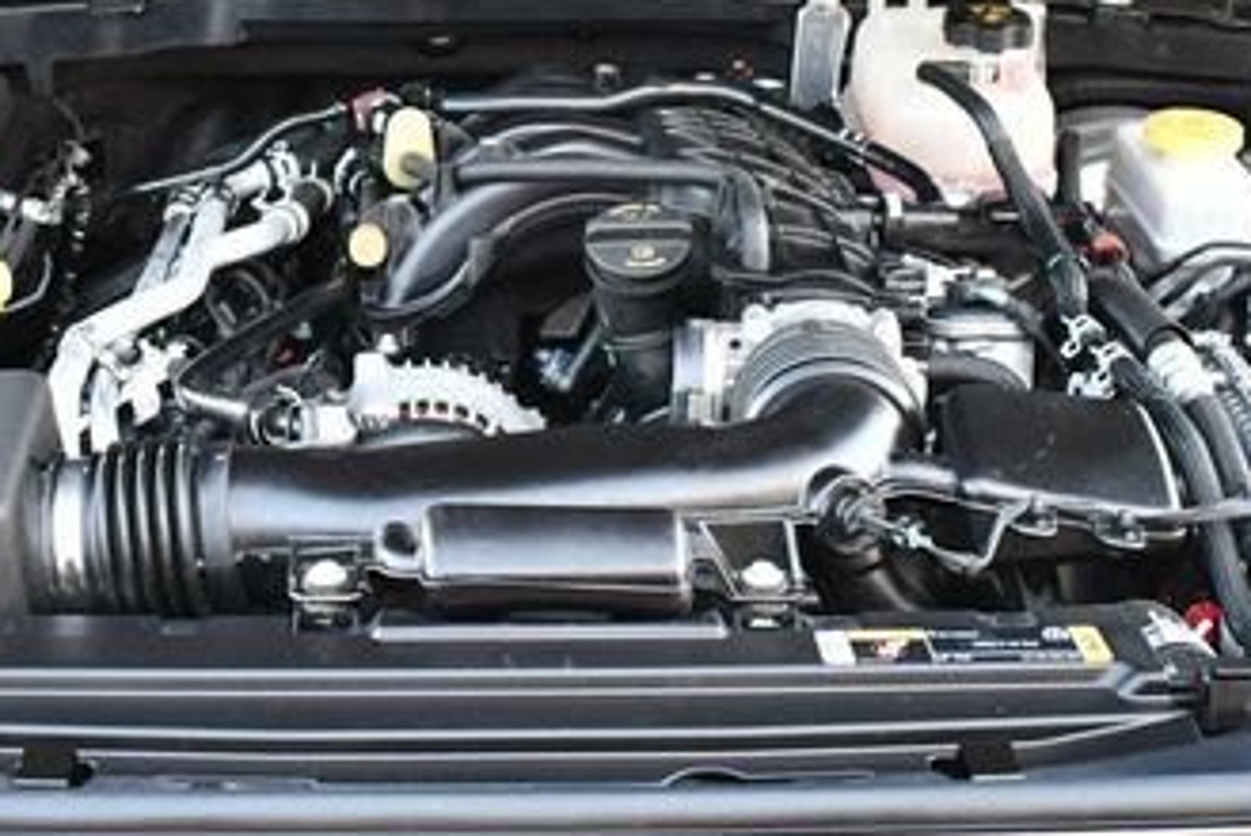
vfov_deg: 19.4
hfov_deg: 28.7
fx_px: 2435
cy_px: 224
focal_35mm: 70
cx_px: 449
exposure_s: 1/160
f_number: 3.5
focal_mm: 18
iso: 800
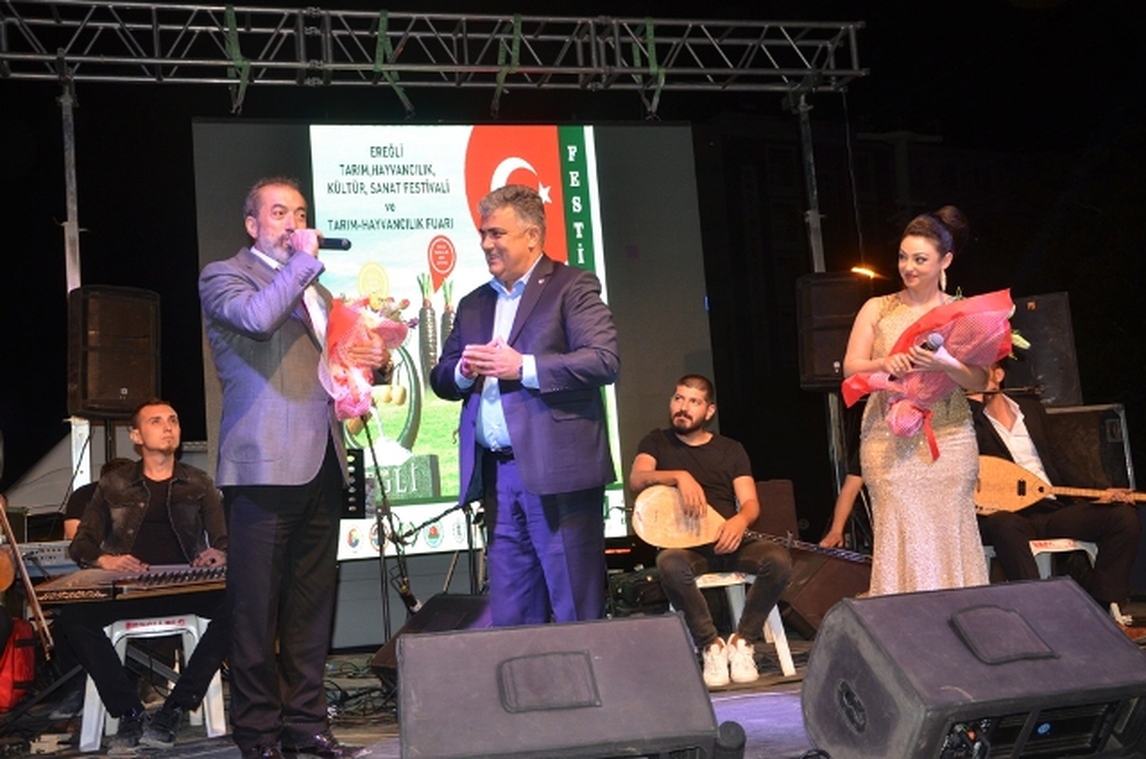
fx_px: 1239
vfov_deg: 34.1
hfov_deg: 49.6
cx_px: 573
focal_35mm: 39
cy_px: 380
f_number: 4
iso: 400
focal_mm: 26
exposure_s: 1/80
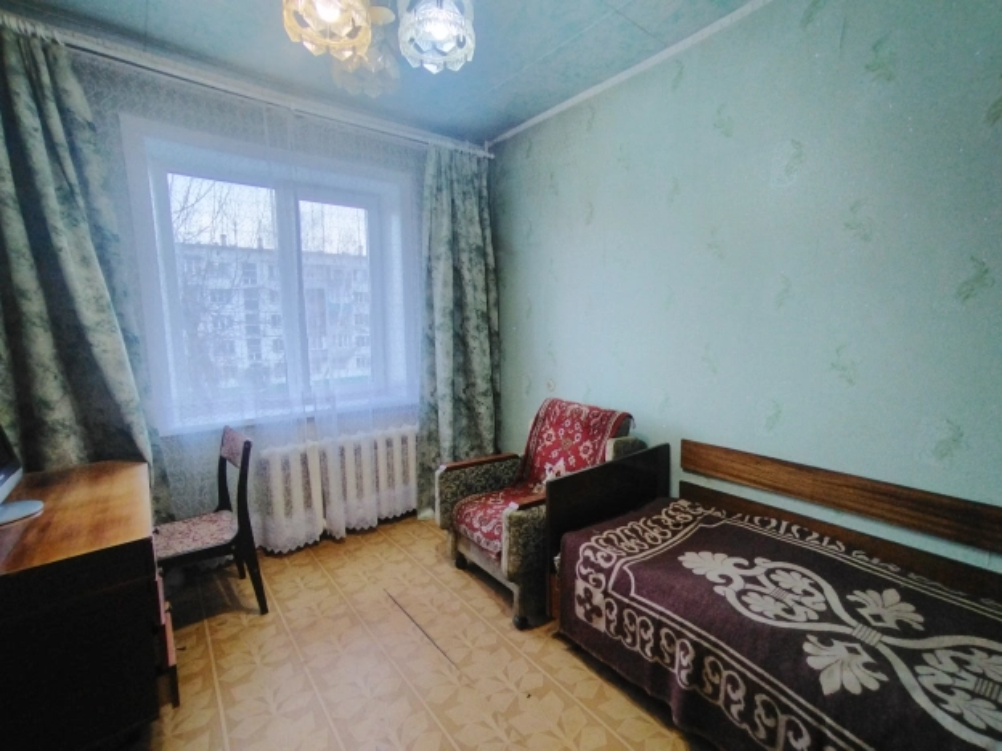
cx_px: 501
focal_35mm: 16
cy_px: 376
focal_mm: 1.68
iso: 405
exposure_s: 1/33.3
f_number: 2.2
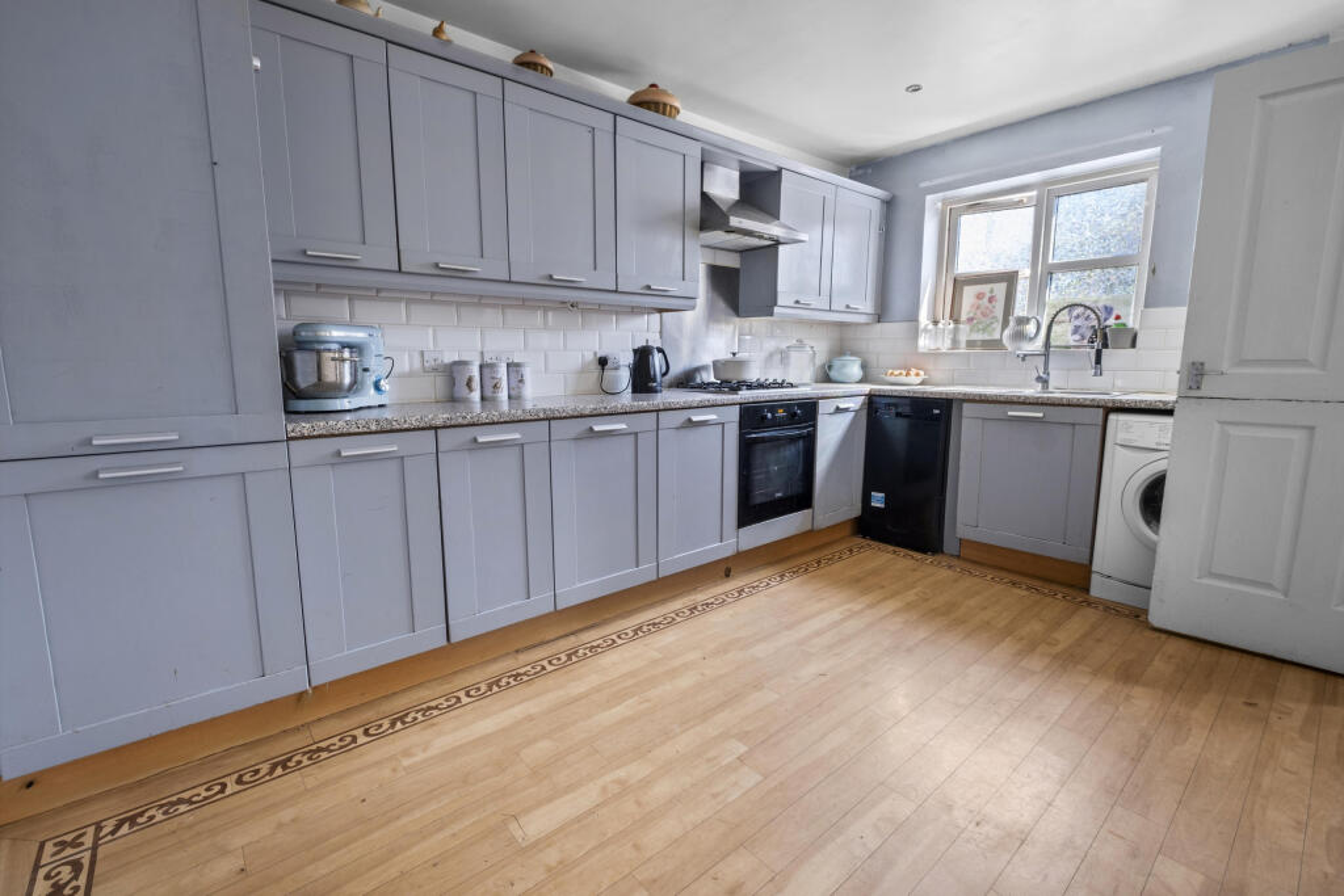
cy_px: 448
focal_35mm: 15
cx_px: 672
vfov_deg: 77.3
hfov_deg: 100.4
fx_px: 560
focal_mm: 10
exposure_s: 1/2.5
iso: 160
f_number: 8
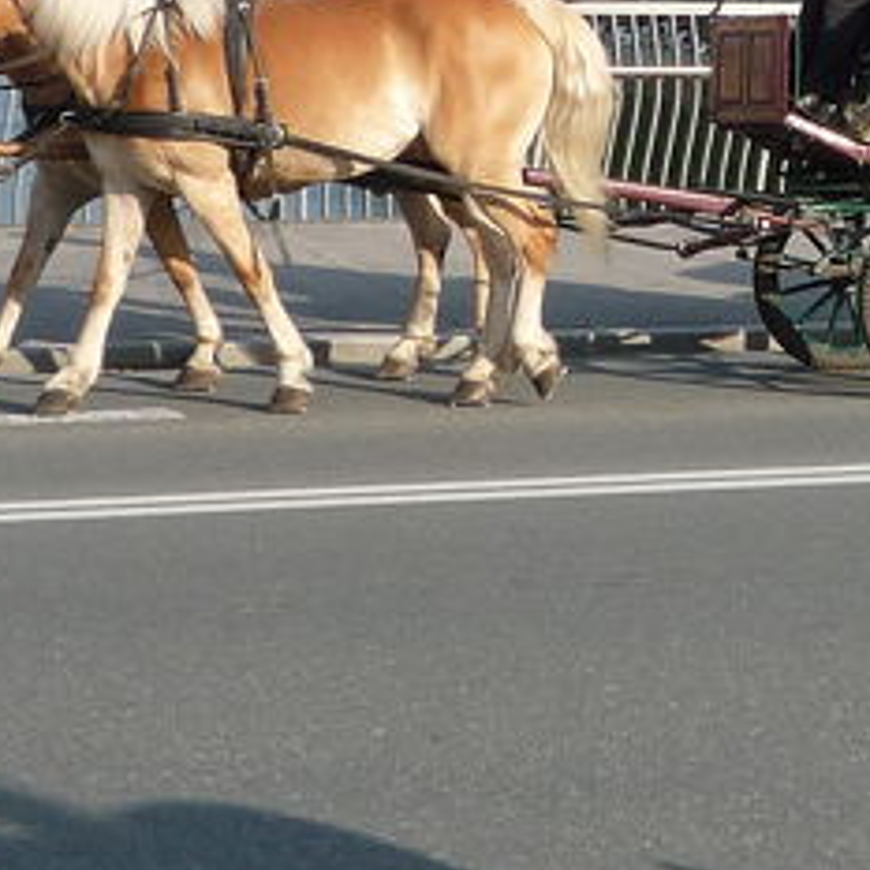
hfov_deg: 14.8
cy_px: -2
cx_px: 803
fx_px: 3298
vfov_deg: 14.8
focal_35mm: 116
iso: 100
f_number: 4
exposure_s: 1/500
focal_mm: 4.7
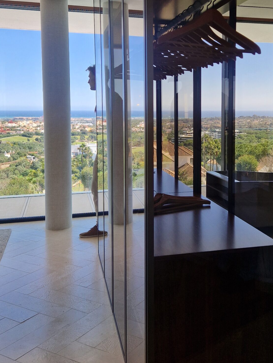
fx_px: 421
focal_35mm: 40
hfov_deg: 35.7
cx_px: 177
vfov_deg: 46.3
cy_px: 131
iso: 50
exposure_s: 1/306
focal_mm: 5.4
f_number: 1.8
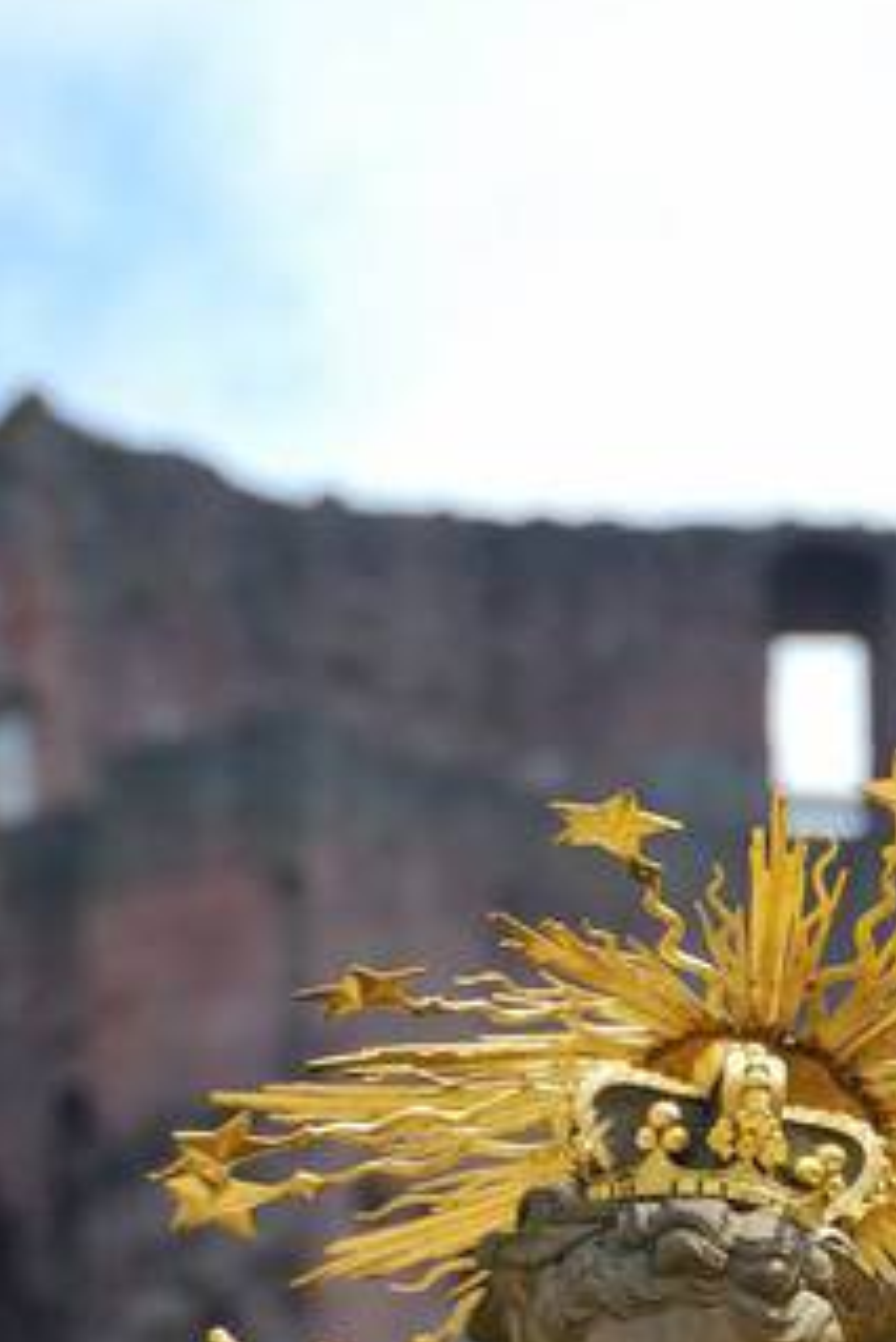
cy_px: 1174
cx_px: 904
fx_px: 24537
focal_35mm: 658
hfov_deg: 2.1
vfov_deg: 3.1
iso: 100
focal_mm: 200
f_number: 5.6
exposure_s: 1/200
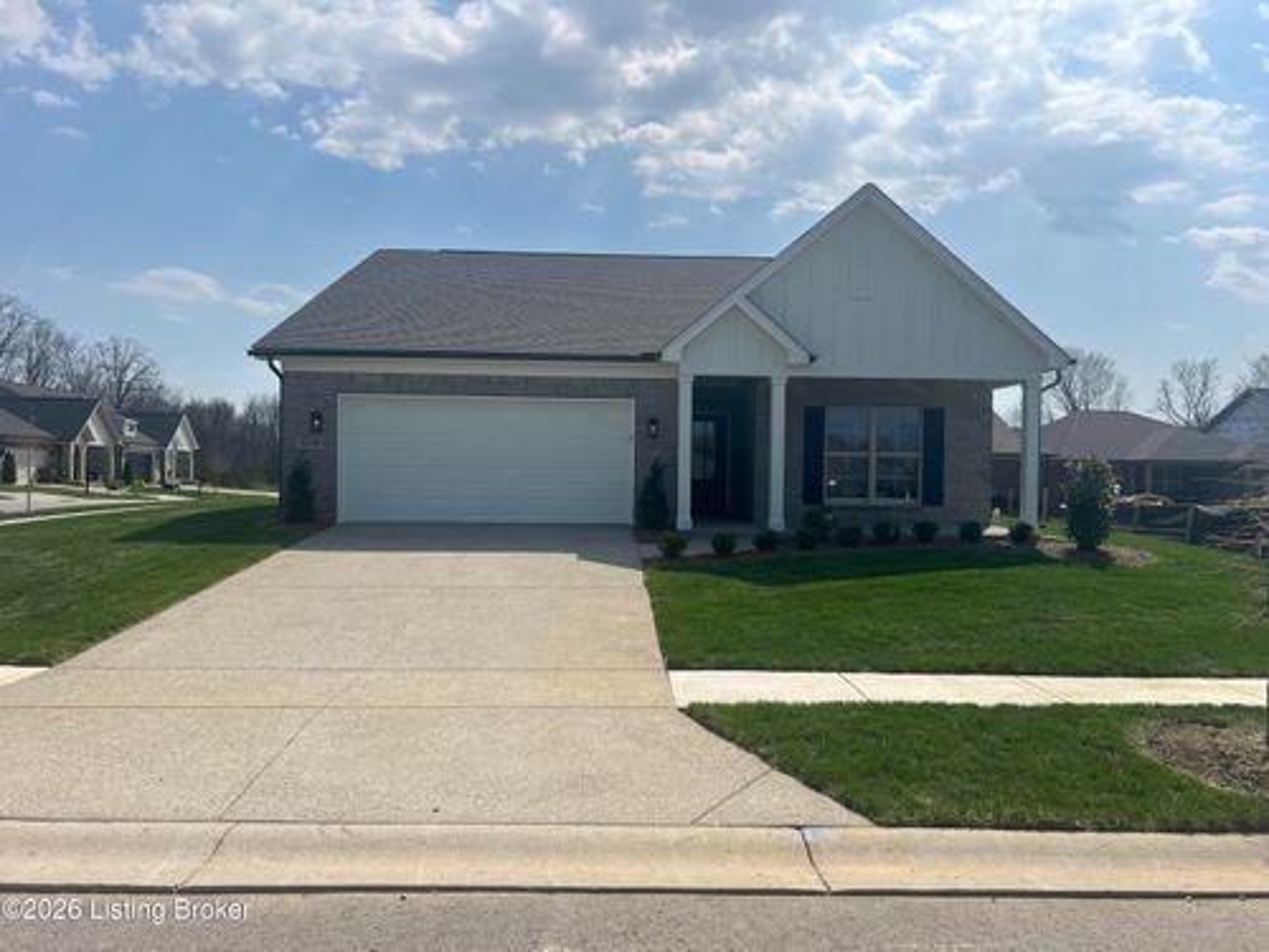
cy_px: 476
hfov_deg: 67.3
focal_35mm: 26
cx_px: 634
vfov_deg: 53.1
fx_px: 953
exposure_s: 1/8696
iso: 50
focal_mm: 5.7
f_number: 1.5
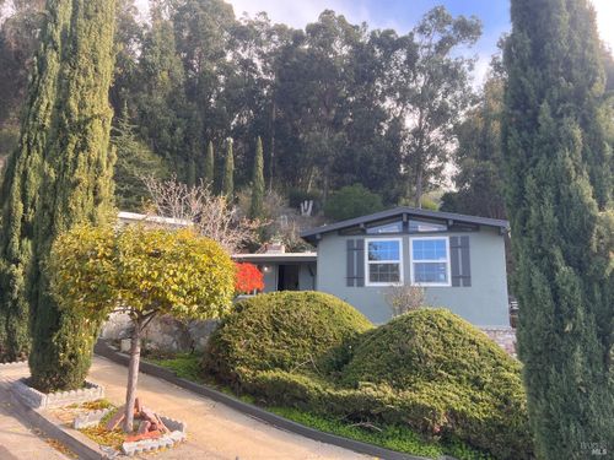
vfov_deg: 53.1
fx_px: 461
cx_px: 307
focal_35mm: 26
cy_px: 230
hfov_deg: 67.3
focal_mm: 5.7
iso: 50
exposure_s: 1/674
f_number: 1.5
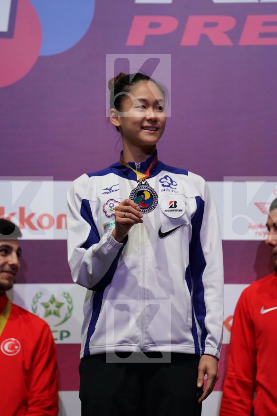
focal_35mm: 200
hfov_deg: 6.9
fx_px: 2308
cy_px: 208
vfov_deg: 10.3
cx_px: 138
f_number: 3.5
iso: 640
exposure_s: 1/250
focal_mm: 200
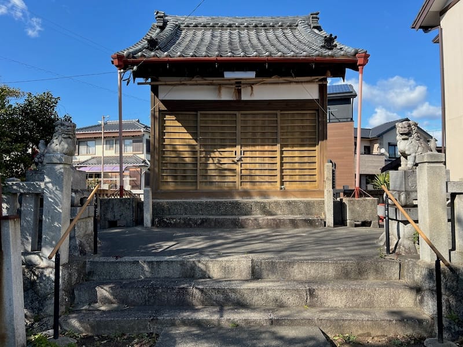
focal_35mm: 26
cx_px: 232
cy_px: 174
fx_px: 348
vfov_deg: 53.1
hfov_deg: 67.3
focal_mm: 5.7
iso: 50
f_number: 1.5
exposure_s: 1/1751
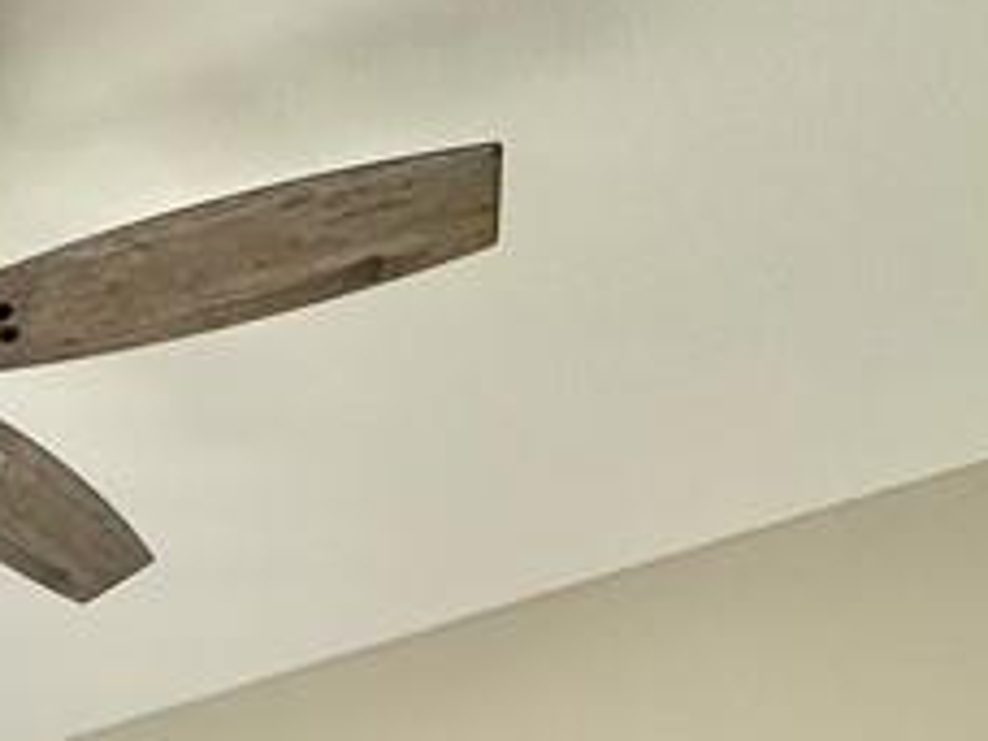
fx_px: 1798
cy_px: 1504
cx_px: -316
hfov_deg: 26.0
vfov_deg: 16.9
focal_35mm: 63
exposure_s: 1/320
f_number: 2.2
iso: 40
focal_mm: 2.22
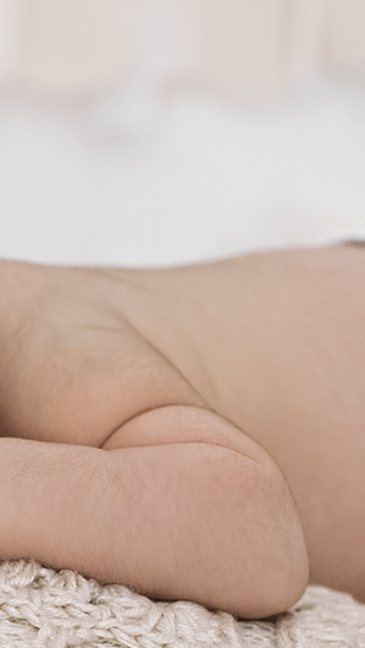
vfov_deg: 14.5
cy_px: 555
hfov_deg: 8.2
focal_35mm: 147
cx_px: -7
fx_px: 2526
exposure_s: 1/250
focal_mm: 35
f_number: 3.2
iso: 400
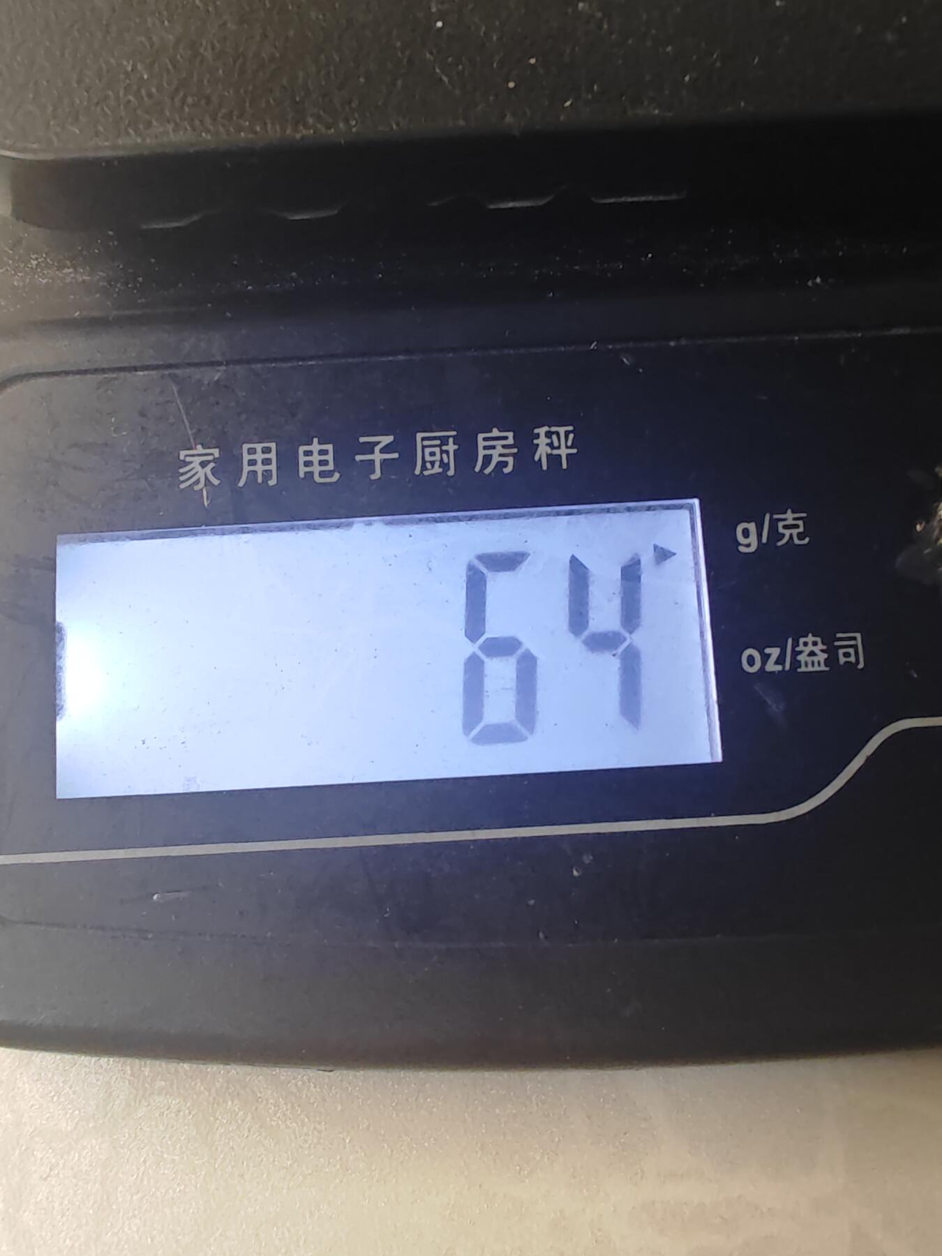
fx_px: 980
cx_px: 471
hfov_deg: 51.4
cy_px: 628
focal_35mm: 27
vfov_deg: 65.3
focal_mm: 1.82
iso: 640
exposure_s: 1/50
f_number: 2
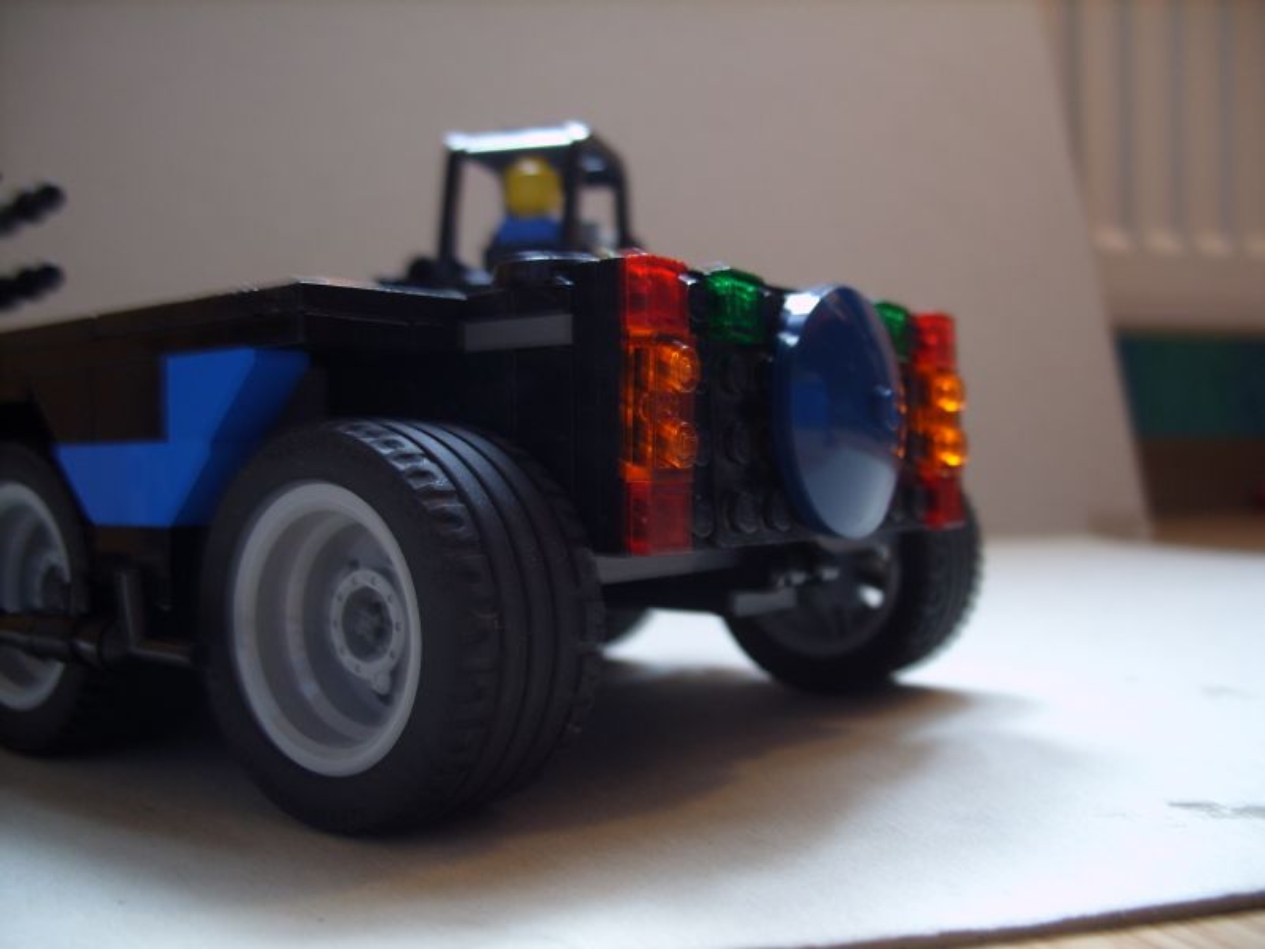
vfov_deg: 37.7
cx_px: 632
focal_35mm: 38
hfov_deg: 49.0
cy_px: 474
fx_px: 1389
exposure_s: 1/17
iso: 100
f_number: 2.8
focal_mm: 7.8
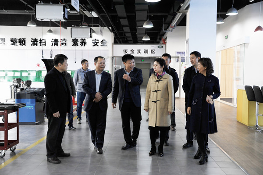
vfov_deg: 31.8
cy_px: 88
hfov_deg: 46.4
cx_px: 132
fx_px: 307
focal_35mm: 42
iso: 320
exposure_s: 1/125
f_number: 4
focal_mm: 42
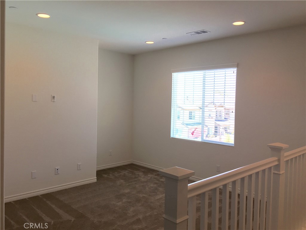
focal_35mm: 29
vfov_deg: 48.2
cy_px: 115
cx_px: 153
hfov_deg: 61.7
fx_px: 256
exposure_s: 1/100
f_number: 2.2
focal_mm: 4.15
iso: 32
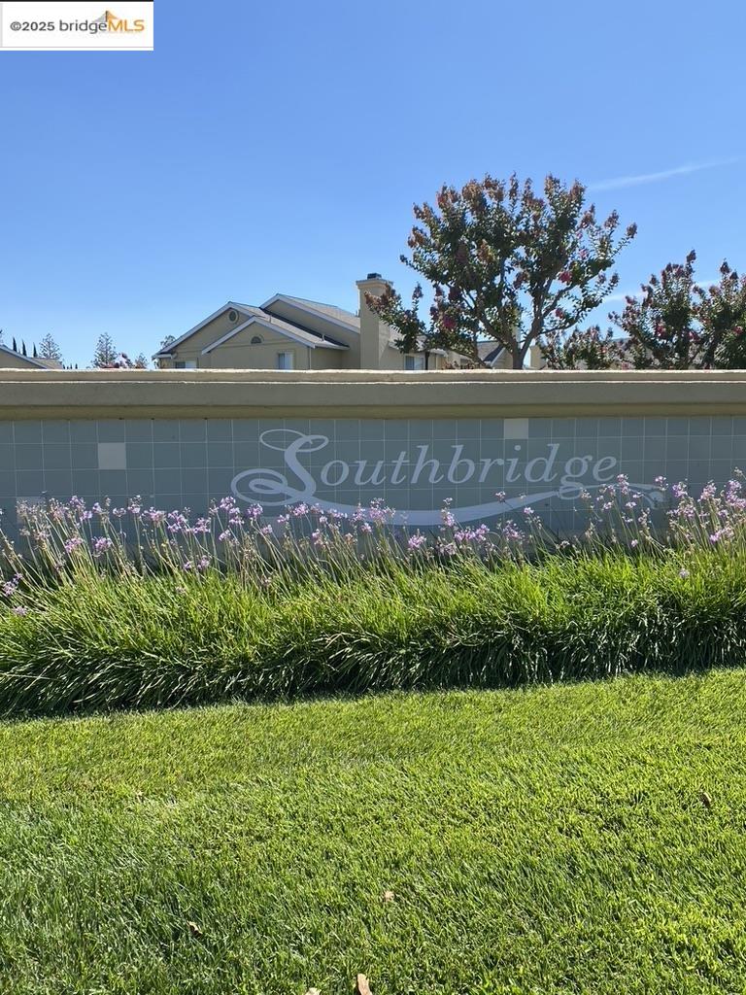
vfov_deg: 67.3
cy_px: 498
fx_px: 747
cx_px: 373
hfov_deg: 53.1
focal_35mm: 26
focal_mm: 4.25
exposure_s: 1/2315
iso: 32
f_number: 1.8
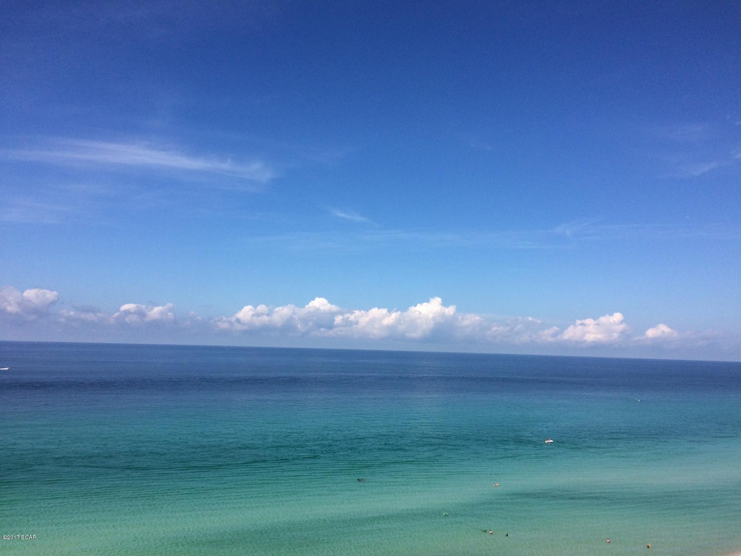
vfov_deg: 48.2
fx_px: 621
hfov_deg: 61.7
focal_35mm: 29
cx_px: 370
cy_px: 278
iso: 32
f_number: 2.2
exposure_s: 1/3731
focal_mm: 4.15
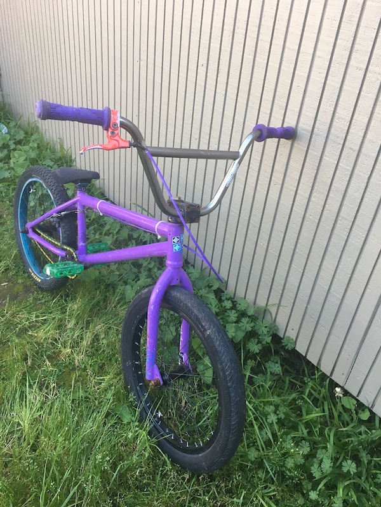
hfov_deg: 48.2
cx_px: 190
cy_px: 254
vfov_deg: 61.7
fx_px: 426
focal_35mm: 29
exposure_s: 1/30
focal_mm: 4.15
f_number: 2.2
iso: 25
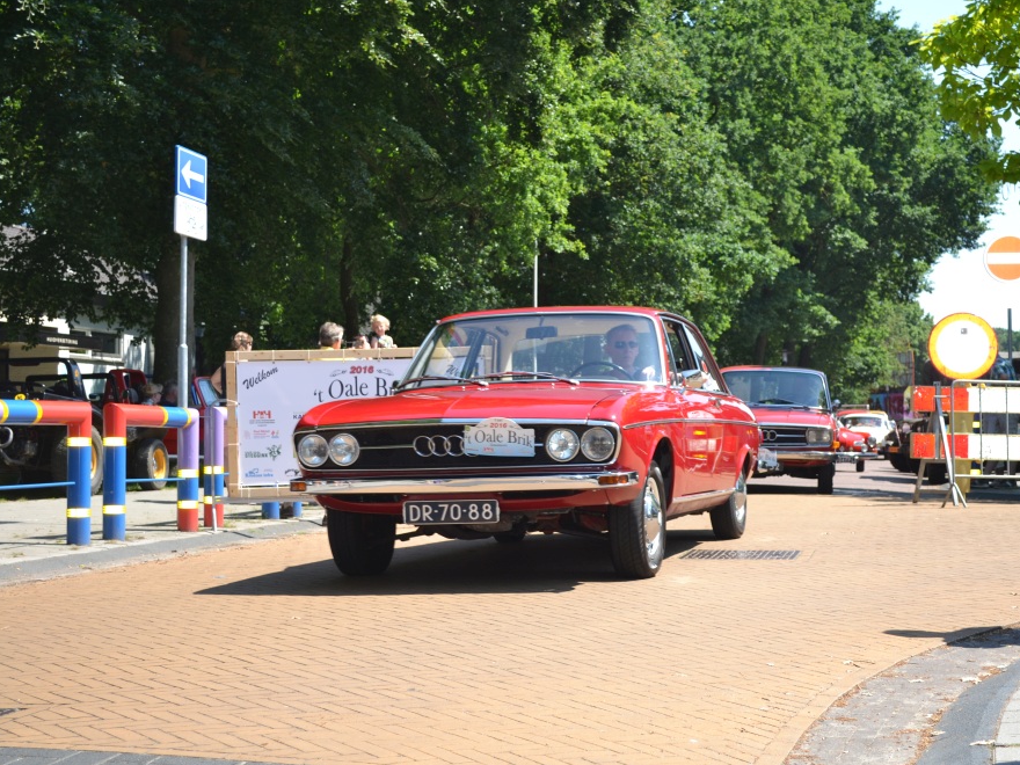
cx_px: 560
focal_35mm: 59
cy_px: 381
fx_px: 1739
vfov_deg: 24.8
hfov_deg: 32.7
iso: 100
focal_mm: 36
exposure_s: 1/200
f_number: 5.6
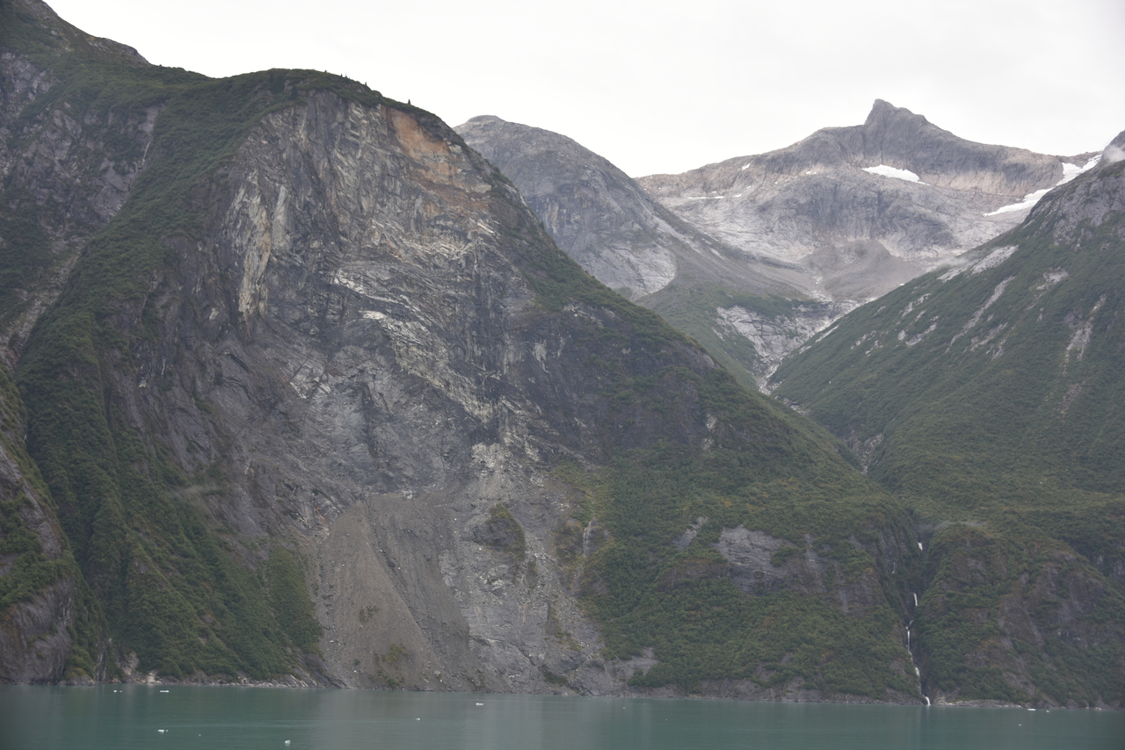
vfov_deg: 28.1
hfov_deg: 41.1
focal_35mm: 48
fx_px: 1500
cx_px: 562
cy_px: 375
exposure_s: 1/100
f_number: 4.2
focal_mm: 48
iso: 125
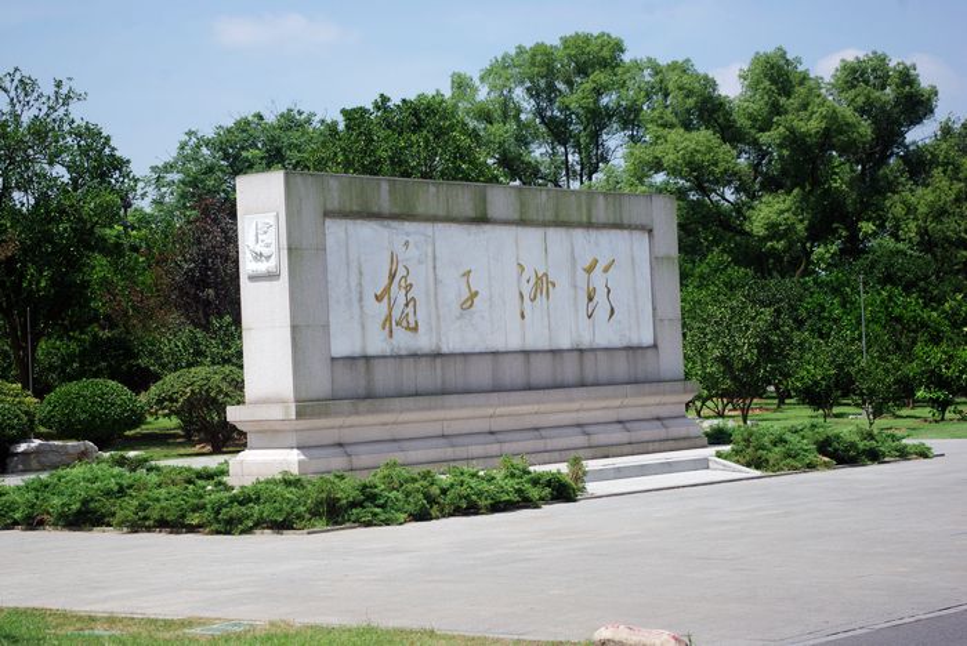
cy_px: 323
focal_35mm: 82
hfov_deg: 24.7
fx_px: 2204
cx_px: 484
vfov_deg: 16.7
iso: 100
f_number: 8
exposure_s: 1/250
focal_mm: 55
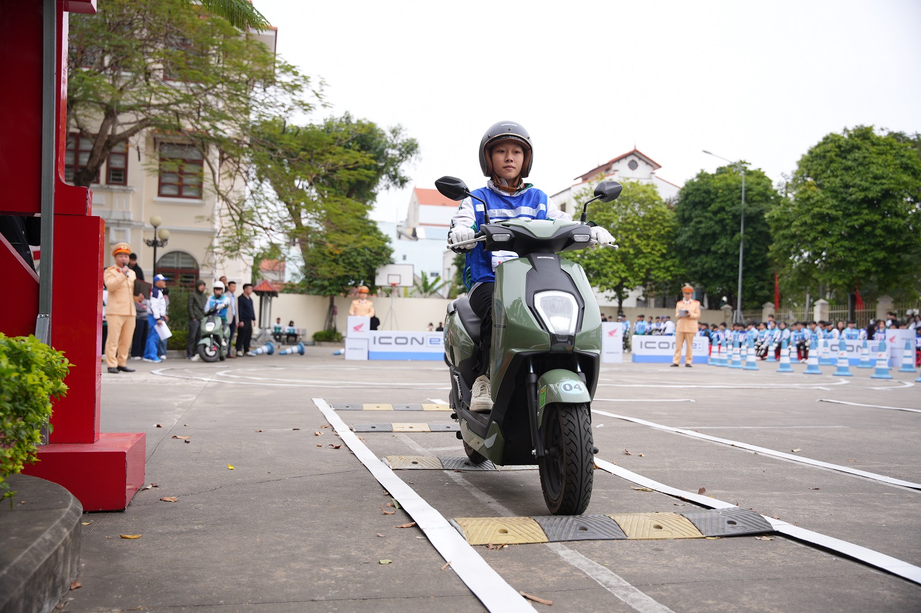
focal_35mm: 37
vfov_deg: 36.2
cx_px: 460
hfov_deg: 52.3
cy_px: 306
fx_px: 939
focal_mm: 36.7
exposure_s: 1/640
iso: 320
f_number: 3.5
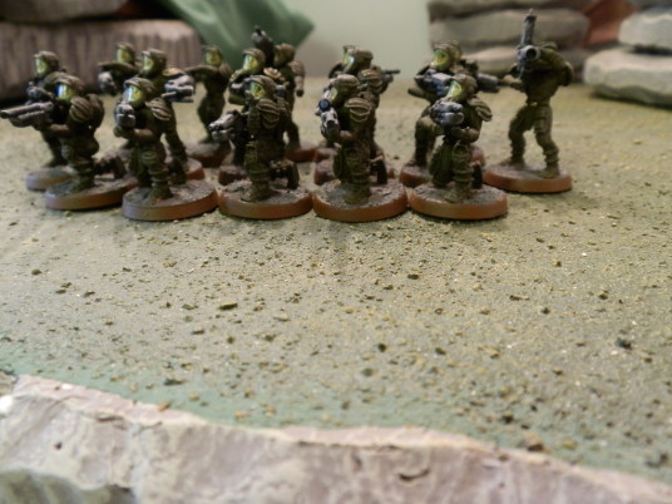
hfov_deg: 63.4
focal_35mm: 28
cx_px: 336
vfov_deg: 49.7
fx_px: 544
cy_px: 252
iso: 200
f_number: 3.1
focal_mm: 5
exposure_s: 1/10
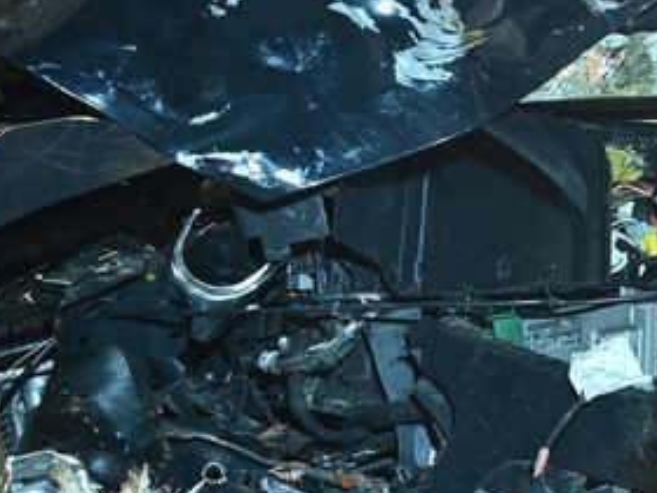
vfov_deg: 14.8
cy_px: 432
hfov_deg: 18.3
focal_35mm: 99
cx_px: 887
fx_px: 1879
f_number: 8
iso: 800
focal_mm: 24
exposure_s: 6
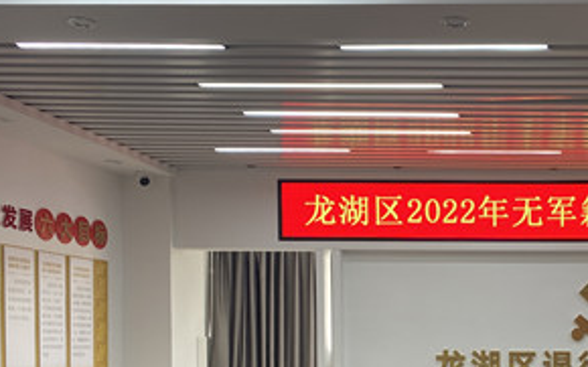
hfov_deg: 33.2
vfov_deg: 21.6
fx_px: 913
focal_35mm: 57
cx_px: 564
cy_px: 395
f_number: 1.8
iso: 64
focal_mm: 4.25
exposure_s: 1/60
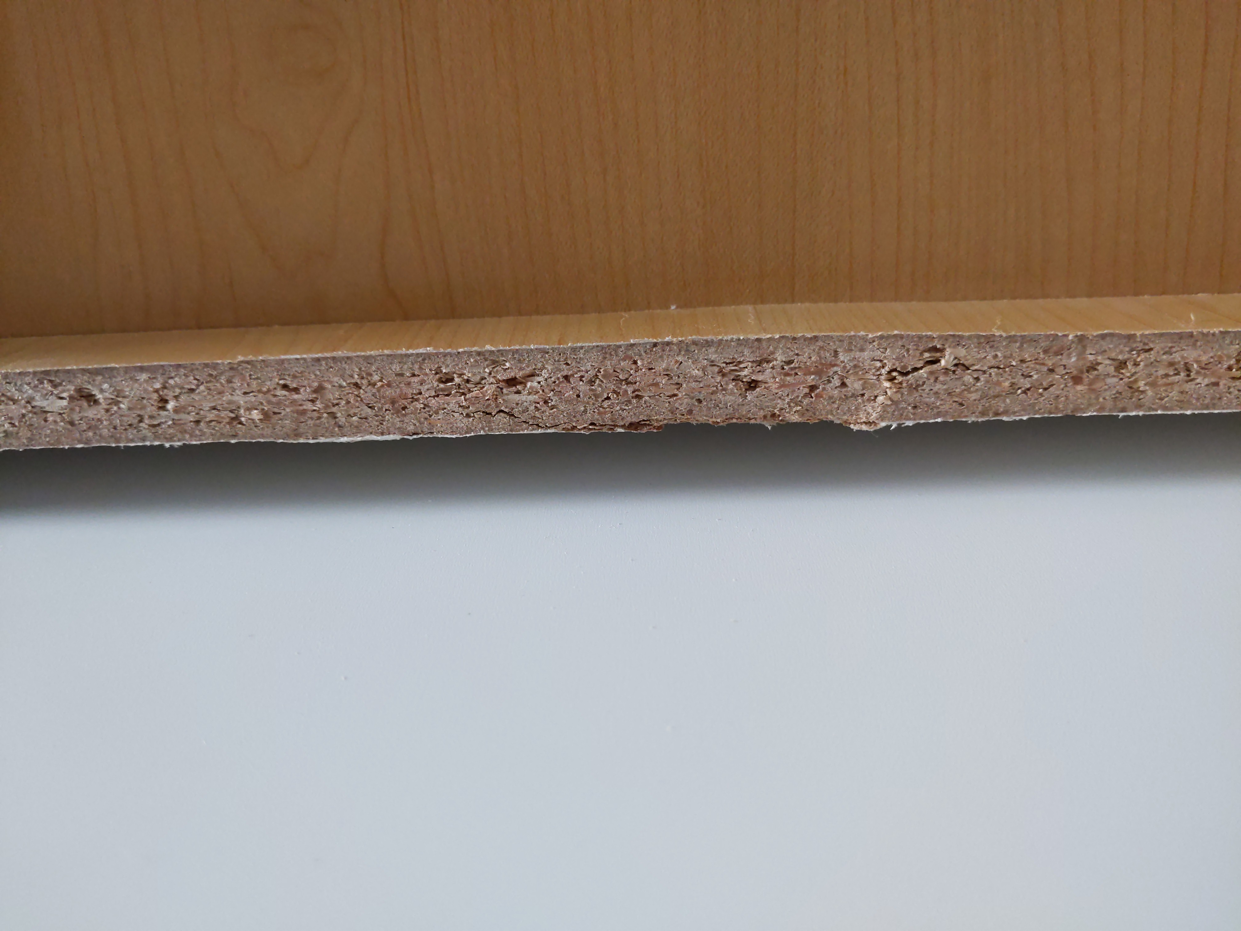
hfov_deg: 67.3
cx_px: 620
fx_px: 932
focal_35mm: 26
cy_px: 466
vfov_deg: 53.1
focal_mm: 4.44
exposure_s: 1/60
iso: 412
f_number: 1.8
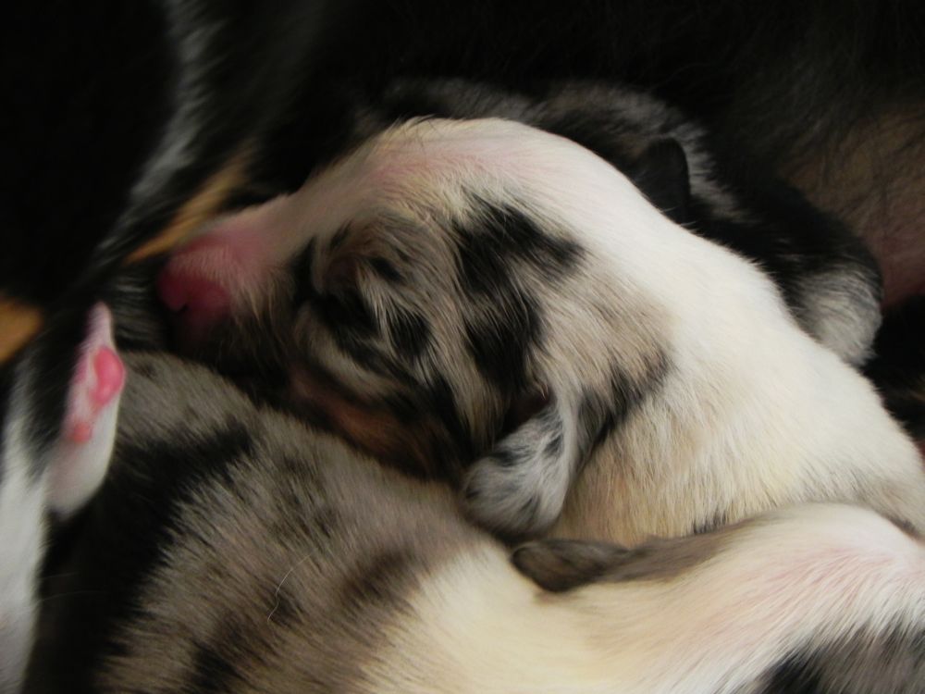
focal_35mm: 184
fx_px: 4917
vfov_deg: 8.1
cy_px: 347
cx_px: 462
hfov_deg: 10.7
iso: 400
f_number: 4.5
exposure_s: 1/26
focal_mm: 32.7
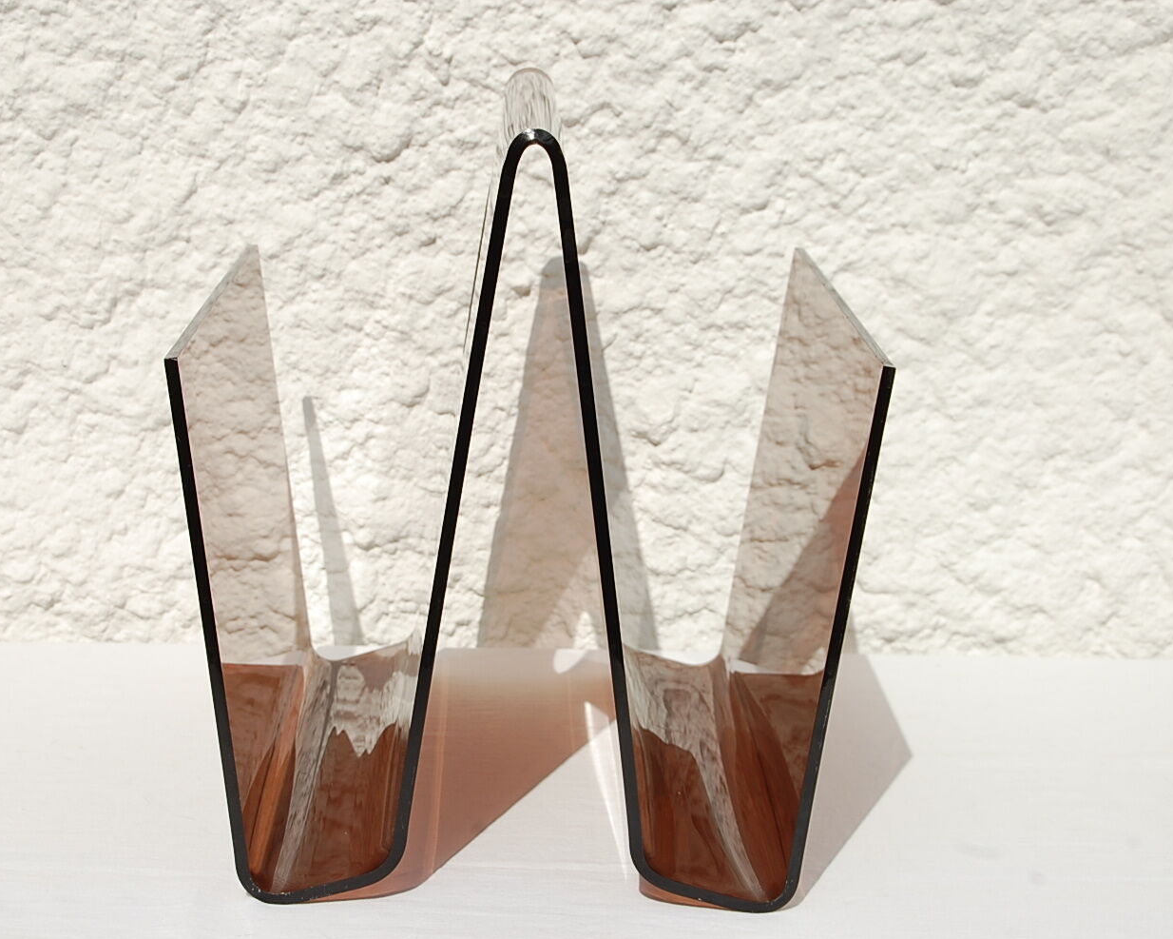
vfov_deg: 21.3
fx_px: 2499
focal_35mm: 72
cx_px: 493
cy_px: 467
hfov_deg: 26.4
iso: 200
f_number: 13
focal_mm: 42
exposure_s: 1/500
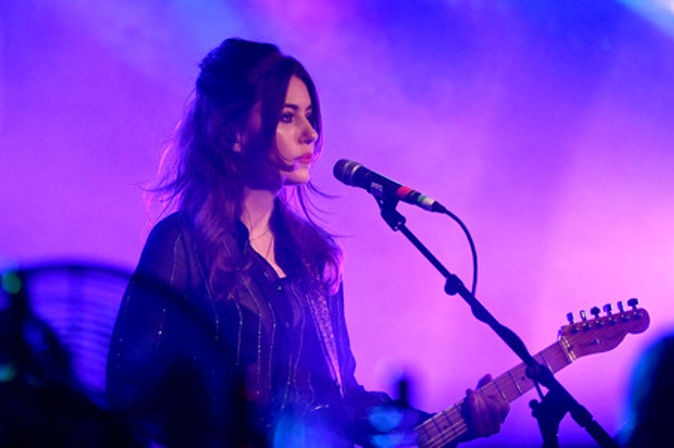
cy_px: 224
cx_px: 337
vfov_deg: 6.9
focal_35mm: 200
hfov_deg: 10.3
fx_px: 3742
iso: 8000
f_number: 4
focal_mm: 200
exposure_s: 1/400
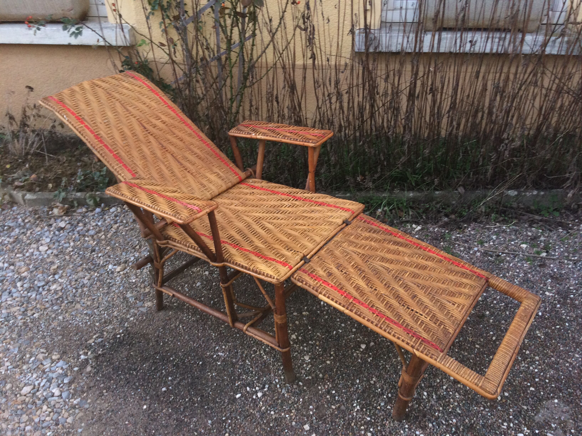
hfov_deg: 61.7
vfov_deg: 48.2
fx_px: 488
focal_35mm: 29
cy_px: 218
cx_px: 291
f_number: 2.2
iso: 100
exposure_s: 1/33
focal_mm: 4.15
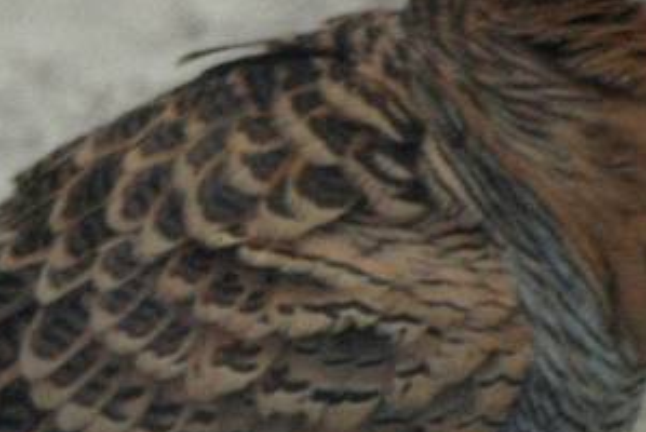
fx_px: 31756
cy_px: 308
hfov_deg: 1.2
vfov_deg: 0.8
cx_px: -400
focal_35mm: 1768
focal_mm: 220
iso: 400
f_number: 5
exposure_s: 1/160
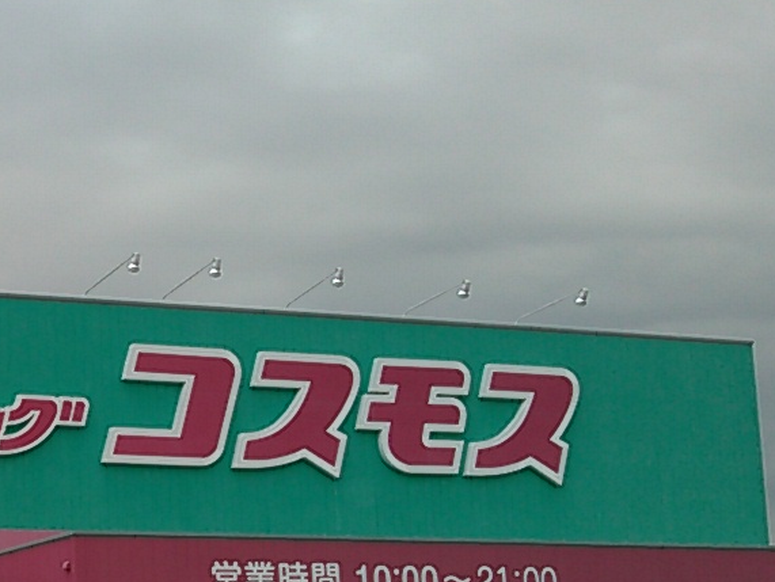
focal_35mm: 84
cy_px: 513
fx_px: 1882
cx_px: -217
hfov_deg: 21.2
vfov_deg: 17.4
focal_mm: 4
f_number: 2.4
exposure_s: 1/208
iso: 100
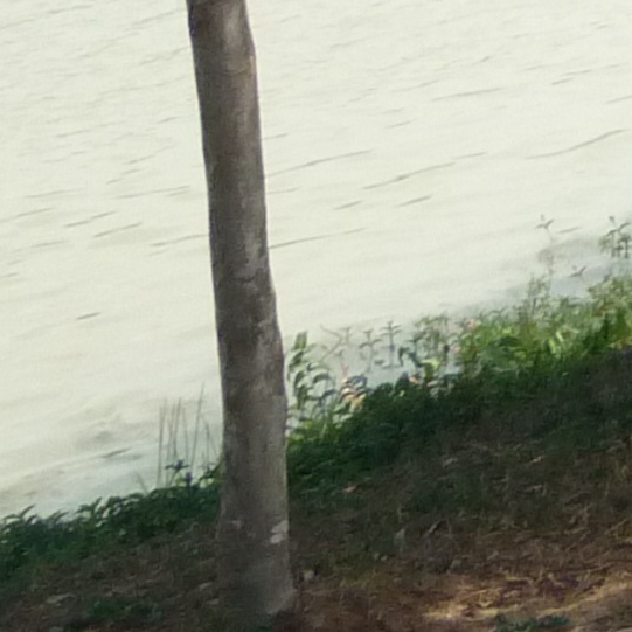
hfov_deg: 9.2
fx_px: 3635
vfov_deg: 9.1
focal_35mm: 176
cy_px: -759
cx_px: 1385
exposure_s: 1/400
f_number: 8
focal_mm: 5.5
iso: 200
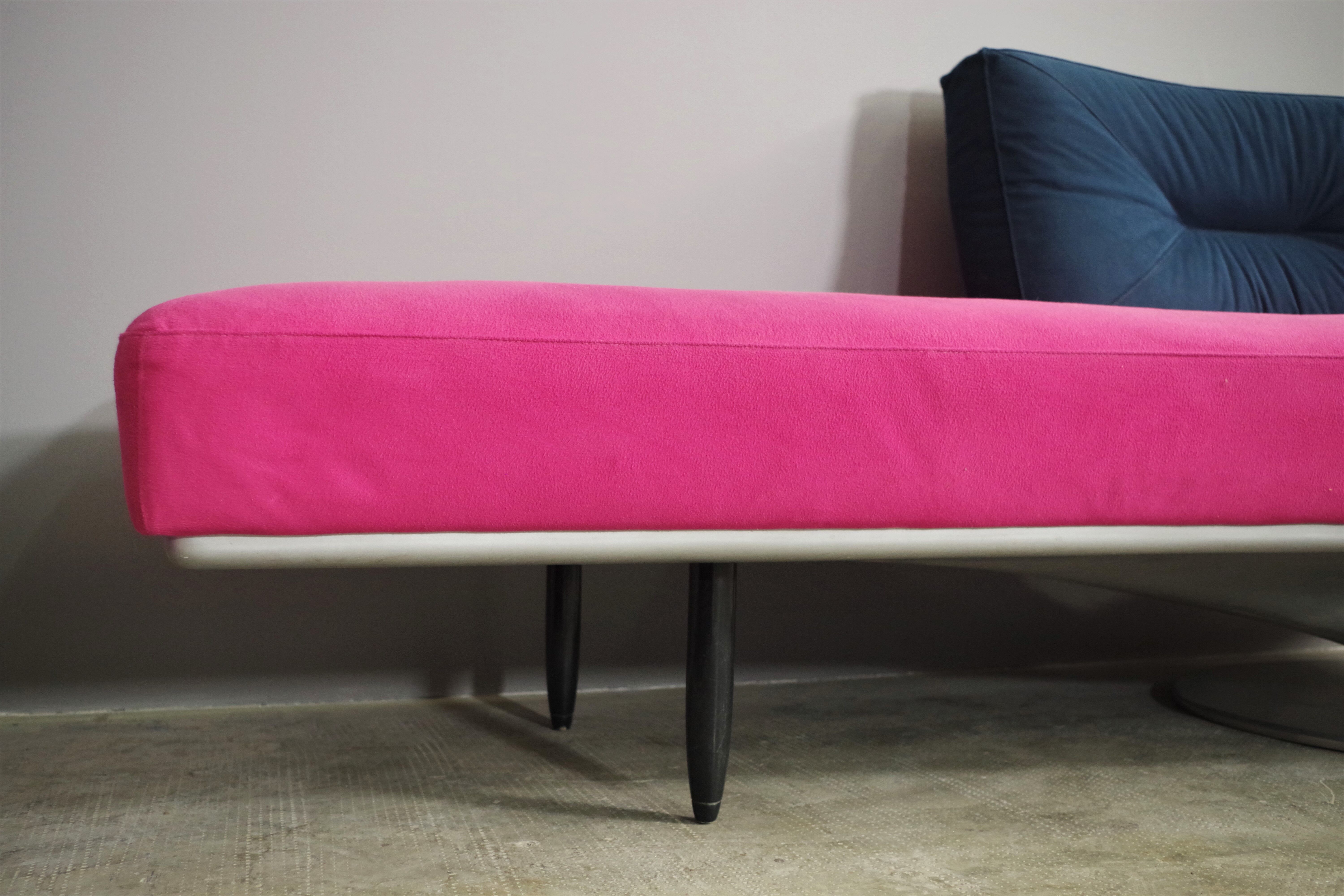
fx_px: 1269
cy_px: 448
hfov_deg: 55.8
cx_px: 672
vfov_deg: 38.9
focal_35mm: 34
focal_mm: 23.13
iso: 1600
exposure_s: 1/60
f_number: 4
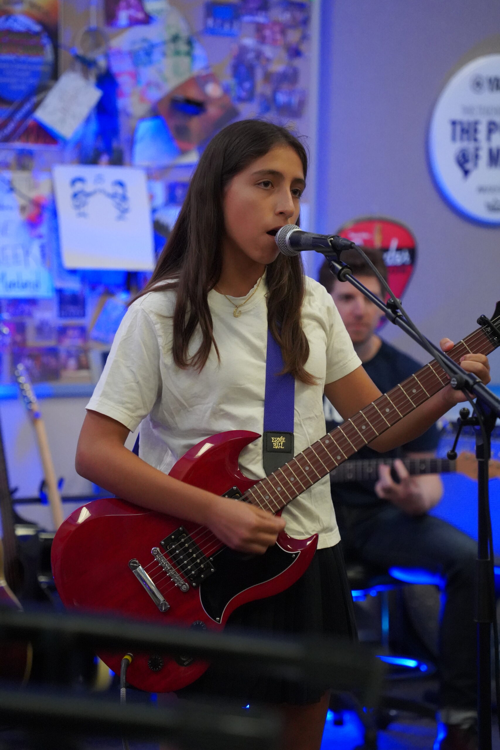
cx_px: 250
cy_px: 375
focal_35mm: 137
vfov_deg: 15.0
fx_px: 2854
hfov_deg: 10.0
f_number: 5
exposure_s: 1/100
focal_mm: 137
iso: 12800
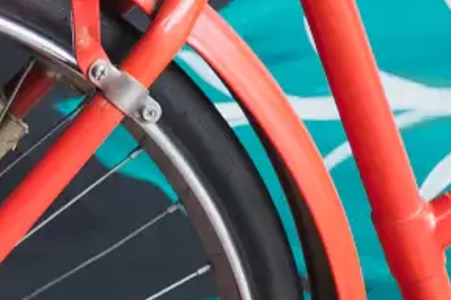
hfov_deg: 8.7
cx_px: -495
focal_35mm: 221
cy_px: -55
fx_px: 2767
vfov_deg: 6.2
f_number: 2.8
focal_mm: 22
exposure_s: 1/60
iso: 200
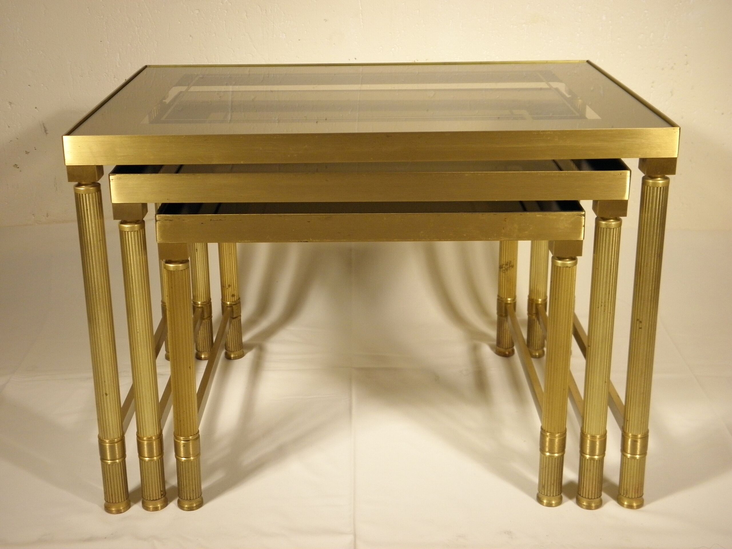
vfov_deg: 30.9
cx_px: 366
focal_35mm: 47
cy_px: 274
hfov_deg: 40.4
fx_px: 994
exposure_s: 1/30
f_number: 3.9
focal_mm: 8.6
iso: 200
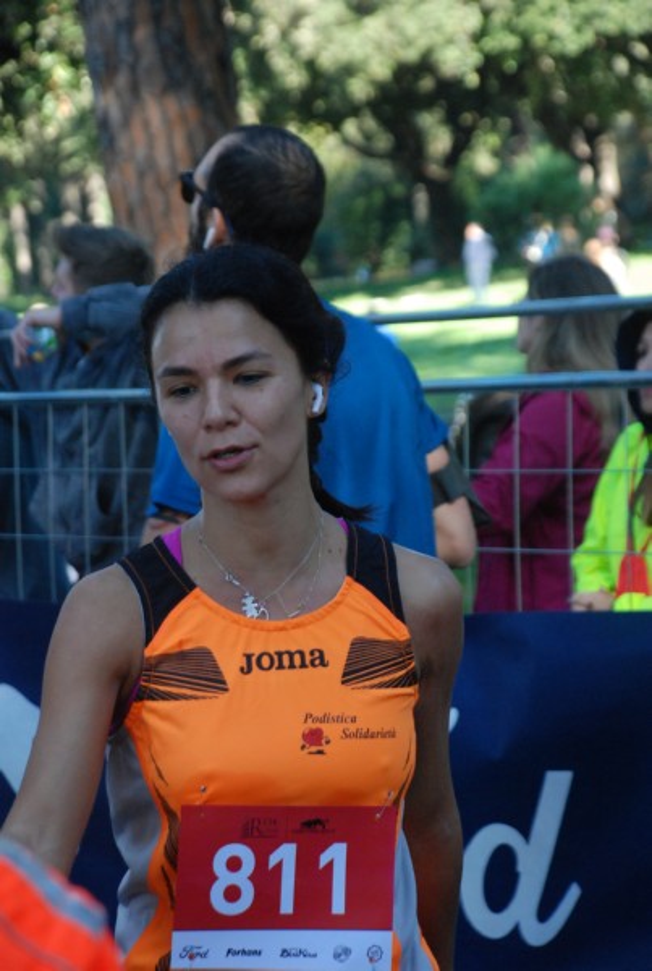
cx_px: 326
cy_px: 486
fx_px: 3648
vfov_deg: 15.2
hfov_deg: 10.2
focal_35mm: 135
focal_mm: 90
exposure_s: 1/320
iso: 1000
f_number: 5.6
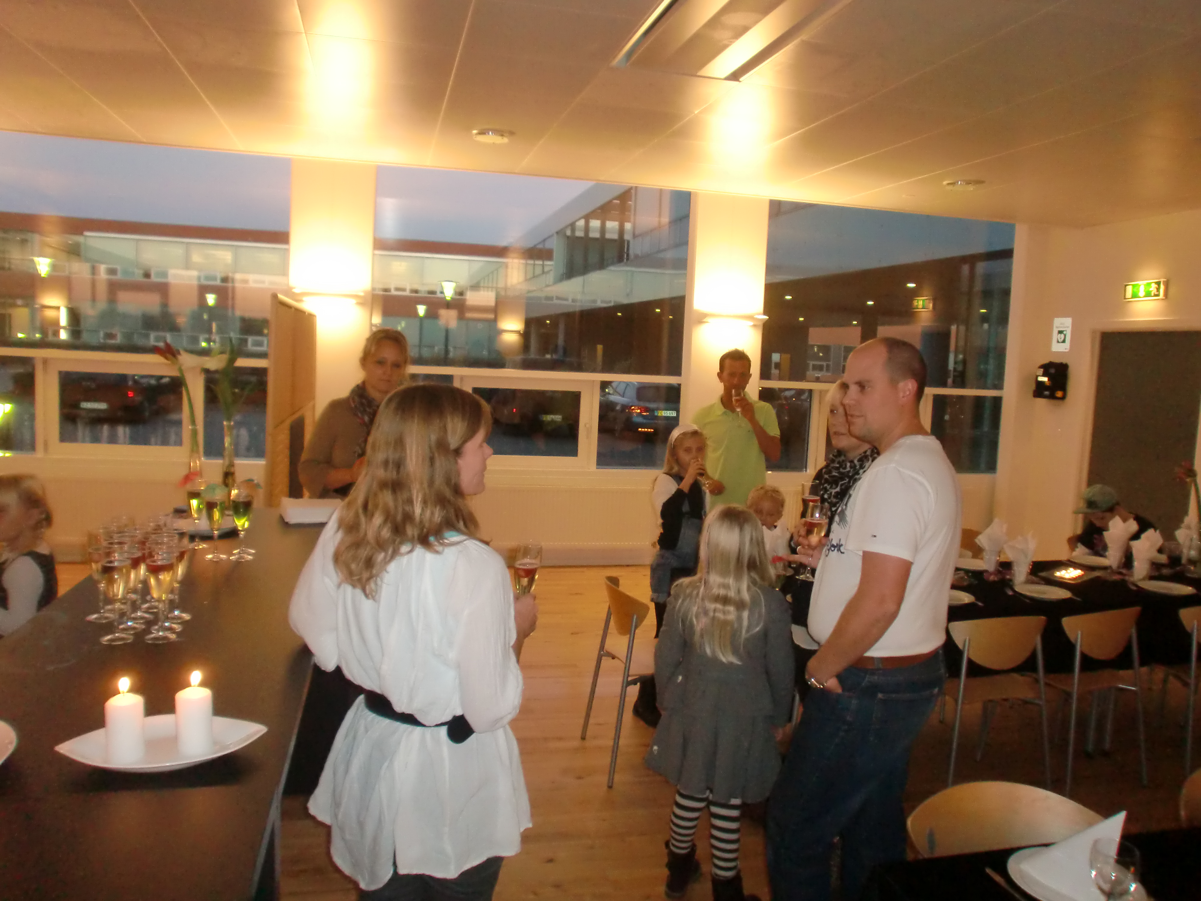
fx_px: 902
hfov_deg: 67.3
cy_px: 450
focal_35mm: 26
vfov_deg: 53.1
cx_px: 600
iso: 400
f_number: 2.6
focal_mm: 4.65
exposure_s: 1/60
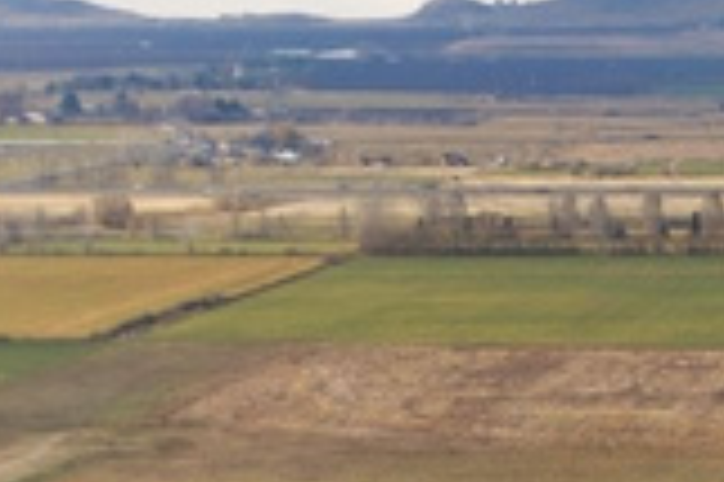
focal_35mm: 140
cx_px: 1016
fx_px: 2813
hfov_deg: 13.9
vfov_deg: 9.2
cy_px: 919
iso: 130
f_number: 2.8
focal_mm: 8.4
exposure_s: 1/2000
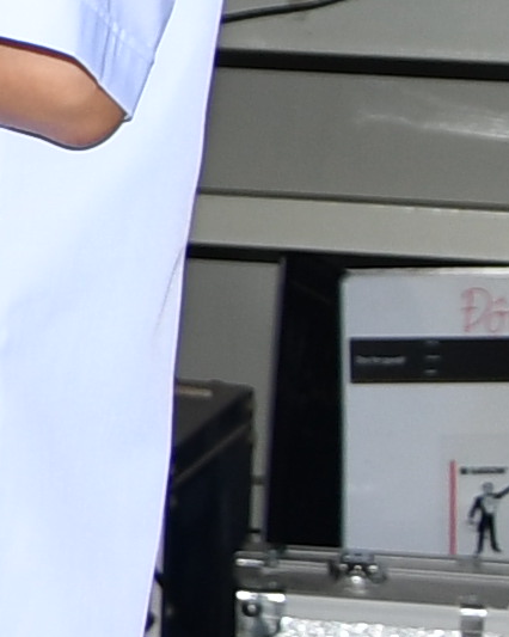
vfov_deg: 6.2
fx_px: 5820
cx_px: -1807
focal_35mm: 309
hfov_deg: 4.5
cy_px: -316
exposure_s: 1/200
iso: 200
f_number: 3.8
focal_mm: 21
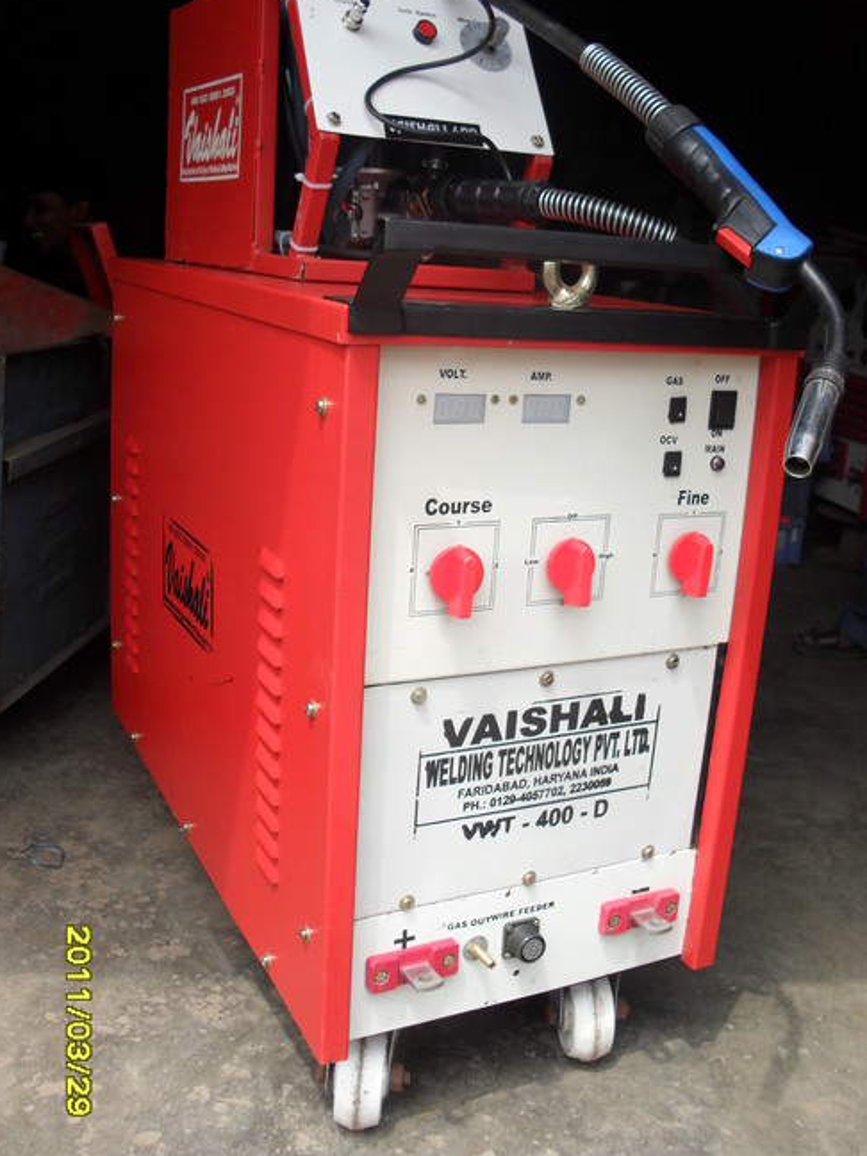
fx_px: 1202
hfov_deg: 39.7
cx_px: 439
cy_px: 568
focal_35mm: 36
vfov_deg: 51.4
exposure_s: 1/350
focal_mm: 6.3
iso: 100
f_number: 3.2
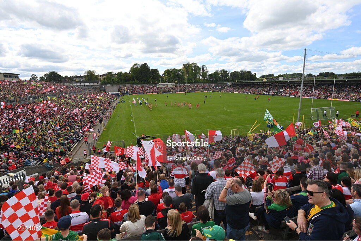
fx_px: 181
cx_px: 180
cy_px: 120
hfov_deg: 90.0
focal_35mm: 18
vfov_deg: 67.5
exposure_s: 1/800
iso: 640
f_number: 7.1
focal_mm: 18
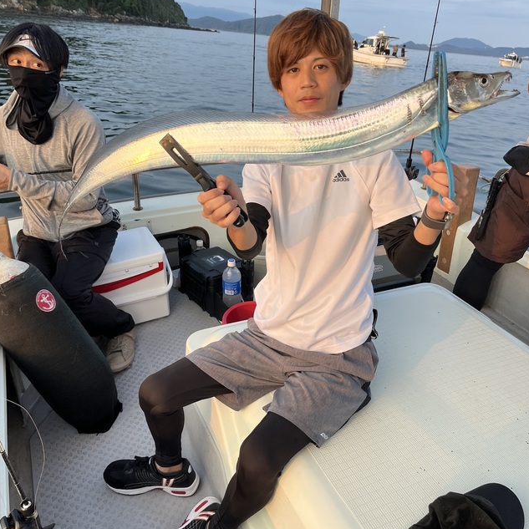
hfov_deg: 52.5
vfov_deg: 52.5
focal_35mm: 31
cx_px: 264
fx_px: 536
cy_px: 252
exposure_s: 1/529
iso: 50
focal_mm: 5.1
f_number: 1.6
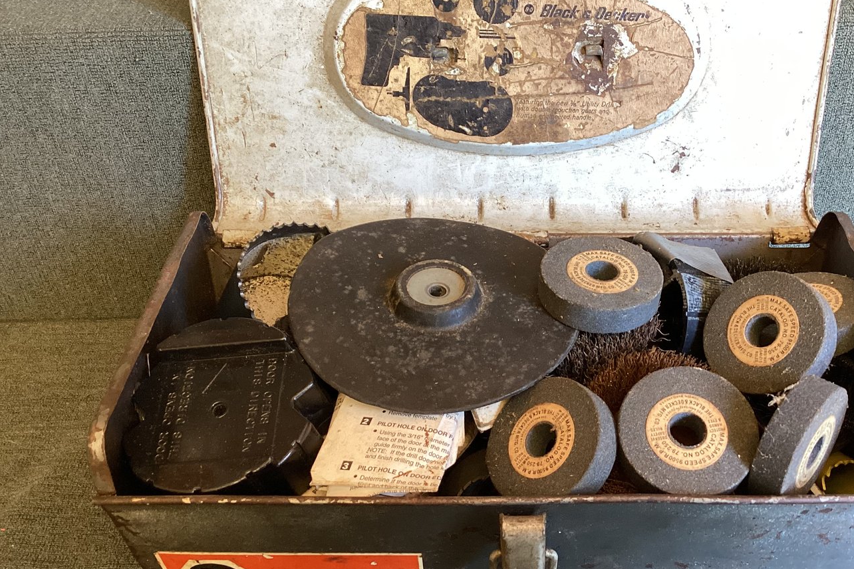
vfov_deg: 35.0
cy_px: 331
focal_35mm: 38
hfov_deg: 50.5
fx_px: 901
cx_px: 500
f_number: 2.4
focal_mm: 3.3
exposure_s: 1/60
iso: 125
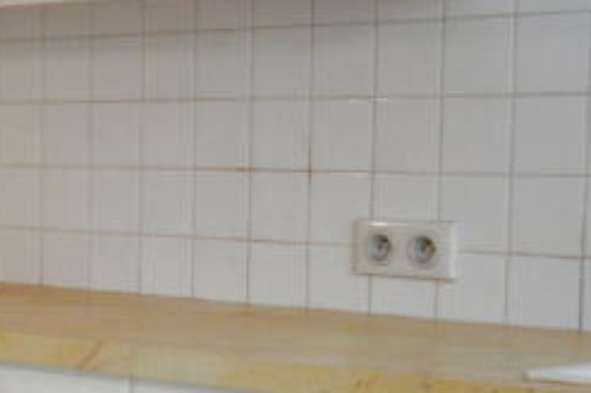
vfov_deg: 12.2
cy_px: 289
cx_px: -550
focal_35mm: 112
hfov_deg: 15.2
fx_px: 1836
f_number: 4
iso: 400
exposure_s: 1/60
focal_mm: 18
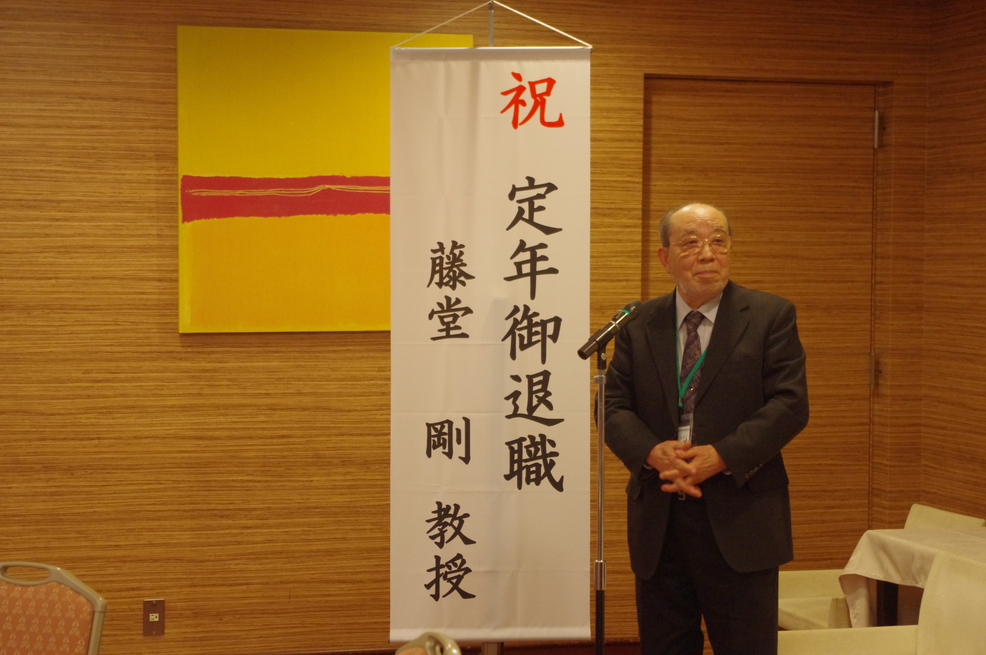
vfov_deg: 16.6
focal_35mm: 82
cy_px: 328
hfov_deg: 24.8
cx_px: 493
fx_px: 2243
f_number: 5.6
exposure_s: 1/40
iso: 2000
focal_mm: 55
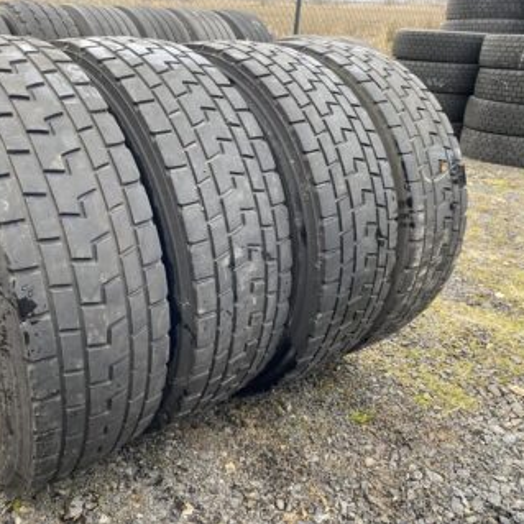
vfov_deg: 52.5
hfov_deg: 51.8
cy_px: 260
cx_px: 189
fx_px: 531
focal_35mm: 31
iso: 125
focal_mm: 4.25
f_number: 1.8
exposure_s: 1/102
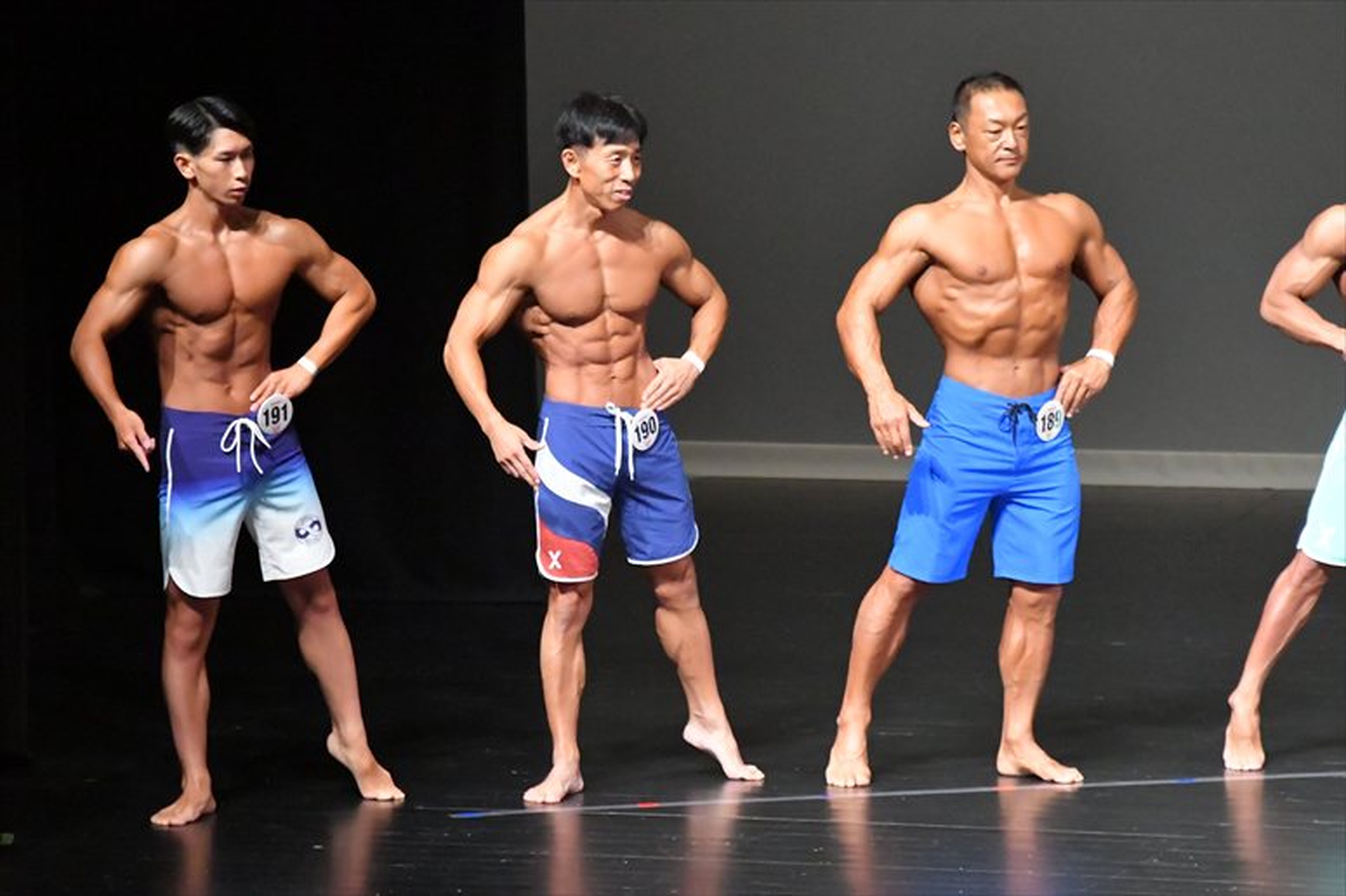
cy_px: 448
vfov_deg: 4.4
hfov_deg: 6.5
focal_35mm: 315
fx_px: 11772
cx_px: 673
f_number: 5.6
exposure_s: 1/400
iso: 12800
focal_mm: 210
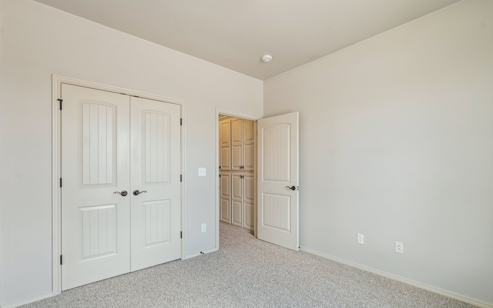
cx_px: 250
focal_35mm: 17
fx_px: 228
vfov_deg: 67.9
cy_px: 167
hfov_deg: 94.4
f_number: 7.1
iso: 200
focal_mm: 16
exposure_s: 1/80
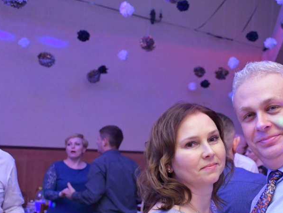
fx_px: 523
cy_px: 146
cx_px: 239
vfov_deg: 22.8
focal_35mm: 64
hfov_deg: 29.4
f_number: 4
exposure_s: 1/60
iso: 5600
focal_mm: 26
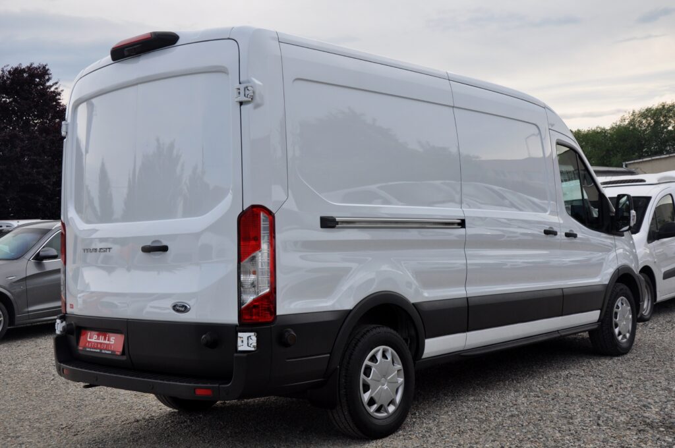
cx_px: 338
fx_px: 843
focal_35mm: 45
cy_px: 224
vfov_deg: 29.8
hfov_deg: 43.7
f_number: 9
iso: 500
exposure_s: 1/320
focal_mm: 30
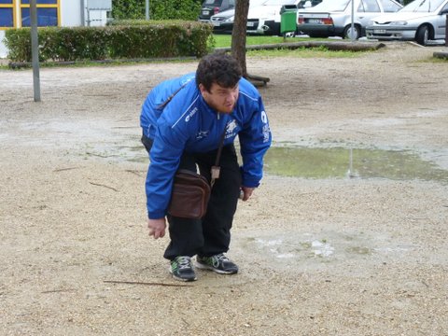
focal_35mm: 91
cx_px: 224
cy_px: 168
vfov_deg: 16.2
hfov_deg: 21.5
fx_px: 1178
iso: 320
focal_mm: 16.1
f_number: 3.4
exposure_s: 1/500
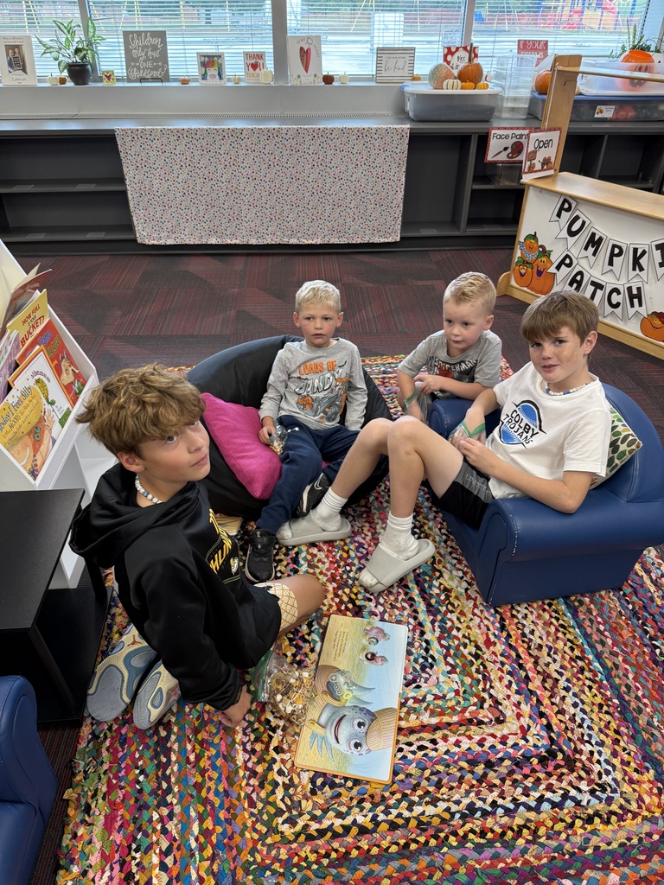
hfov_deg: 56.8
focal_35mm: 24
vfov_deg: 71.6
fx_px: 614
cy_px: 442
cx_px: 332
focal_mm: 6.76
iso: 200
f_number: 1.78
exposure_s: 1/90
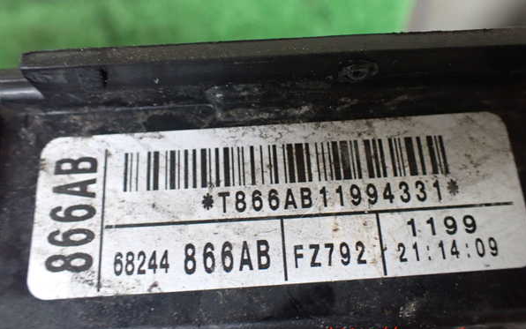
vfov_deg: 39.4
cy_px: 149
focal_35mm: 32
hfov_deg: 59.6
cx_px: 264
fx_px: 459
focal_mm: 5.4
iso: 800
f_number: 2.3
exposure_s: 1/30
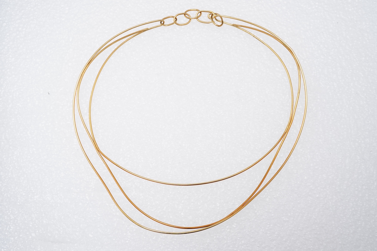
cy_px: 126
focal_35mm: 45
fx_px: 471
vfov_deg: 29.9
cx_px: 188
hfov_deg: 43.6
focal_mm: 30
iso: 400
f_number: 18
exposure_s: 1/125
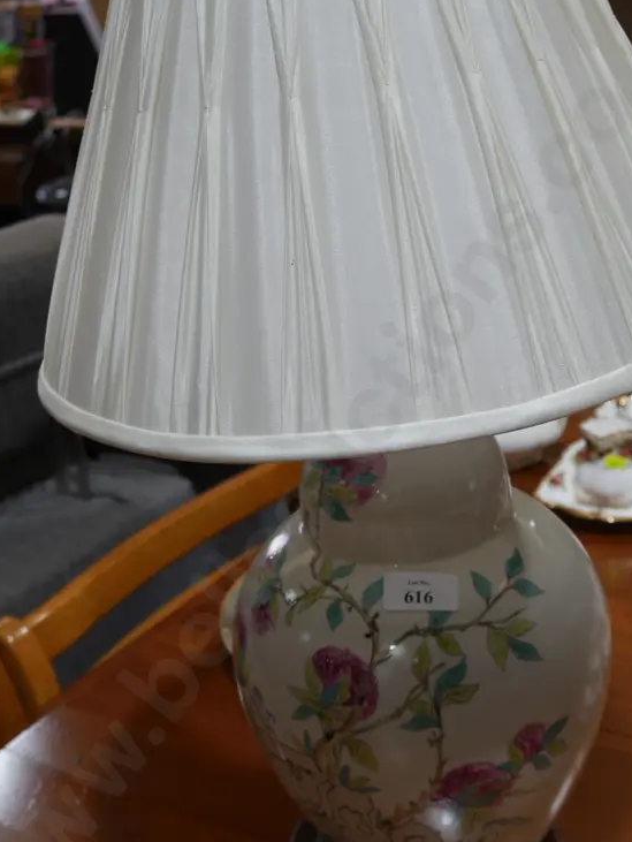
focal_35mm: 56
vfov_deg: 34.3
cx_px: 344
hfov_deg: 26.1
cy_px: 455
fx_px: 1362
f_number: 4.4
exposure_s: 1/80
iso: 200
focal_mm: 20
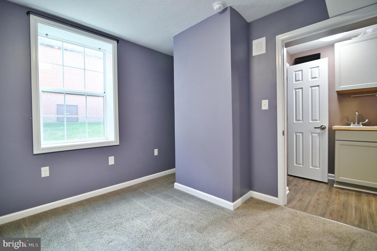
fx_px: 167
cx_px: 188
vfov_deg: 73.7
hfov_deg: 96.8
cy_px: 126
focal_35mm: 16
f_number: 2.8
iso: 500
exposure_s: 1/125
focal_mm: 16
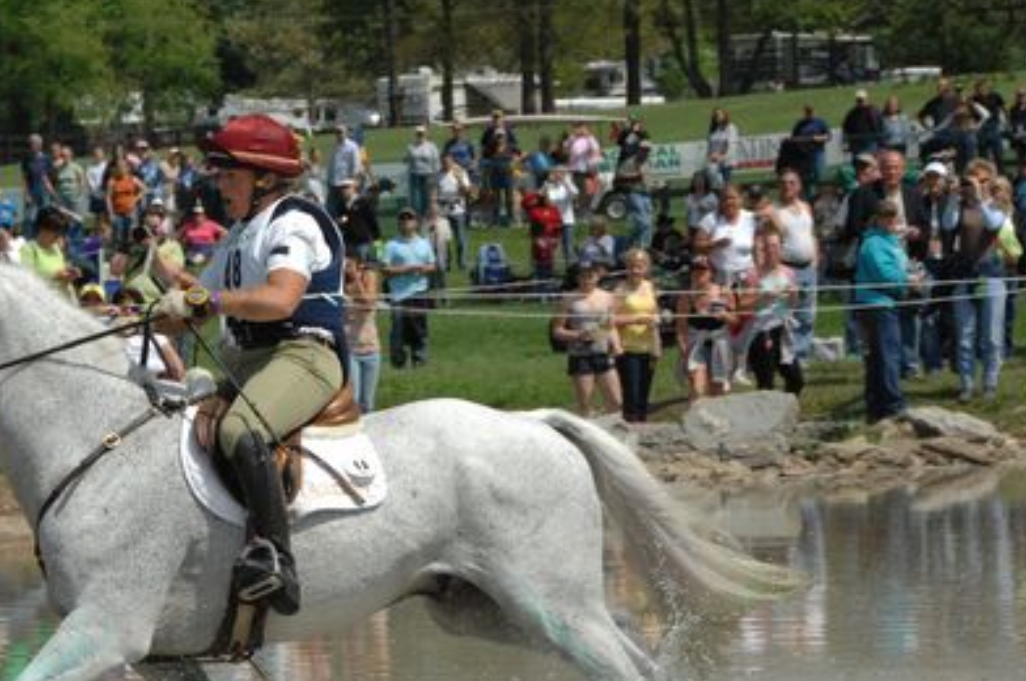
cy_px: 457
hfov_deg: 10.2
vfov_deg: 6.8
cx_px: 228
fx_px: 5719
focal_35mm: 201
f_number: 9.5
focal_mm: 82
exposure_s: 1/1000
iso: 500
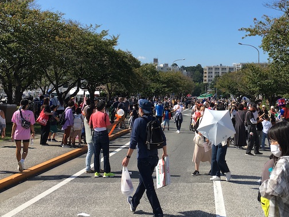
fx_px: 384
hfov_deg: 41.0
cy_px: 56
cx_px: 174
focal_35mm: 46
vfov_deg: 31.0
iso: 25
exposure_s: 1/1479
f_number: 2.2
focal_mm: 4.15
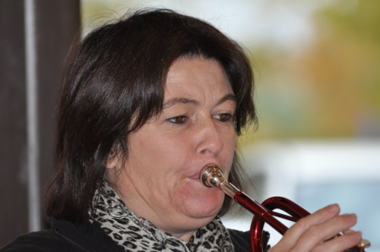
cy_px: 126
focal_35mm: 405
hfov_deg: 5.1
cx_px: 190
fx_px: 4269
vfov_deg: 3.4
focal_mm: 270
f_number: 5.6
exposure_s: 1/60
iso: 800
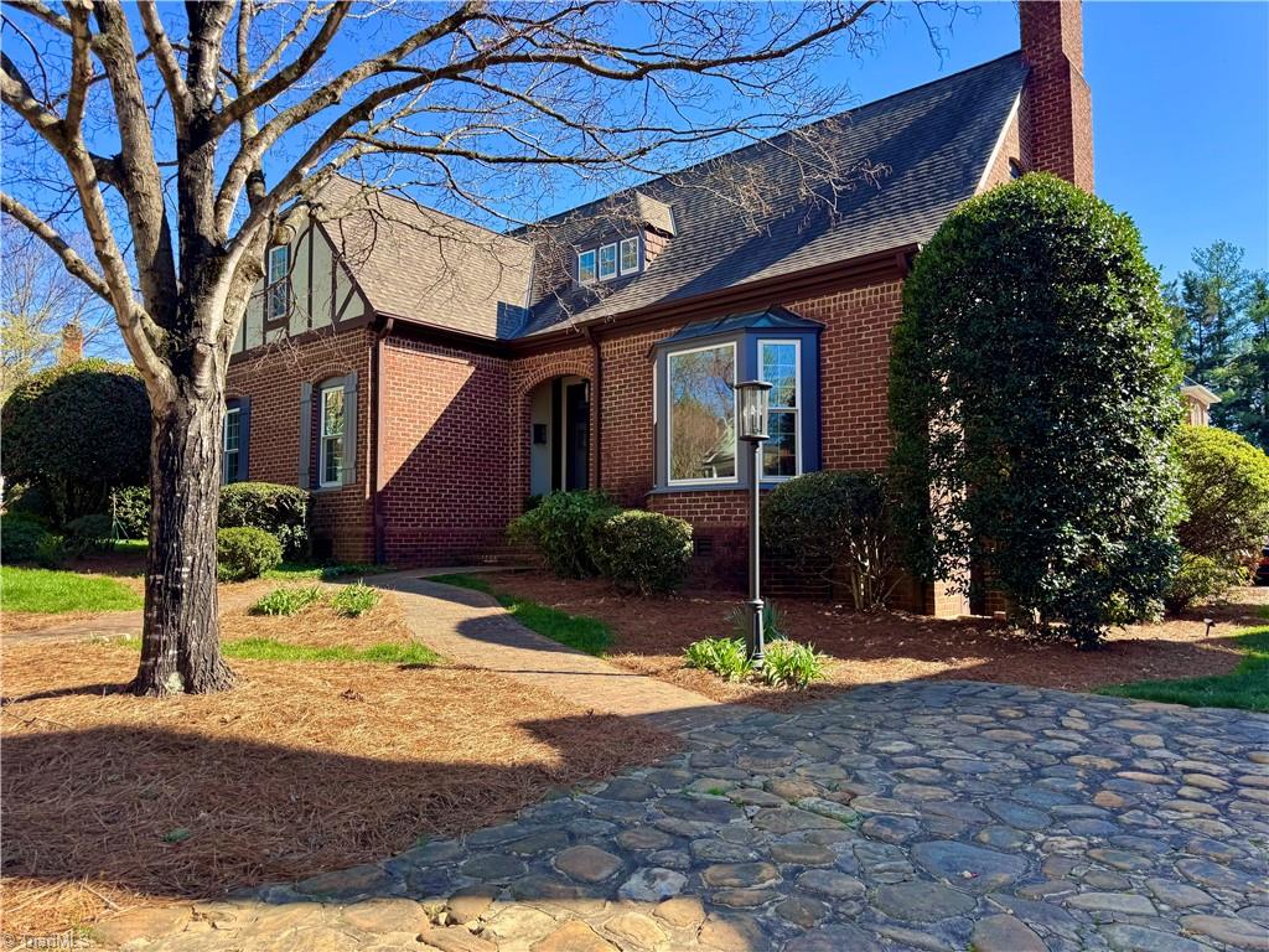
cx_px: 634
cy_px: 476
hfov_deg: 71.6
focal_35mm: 24
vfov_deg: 56.8
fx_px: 880
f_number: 1.78
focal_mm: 6.76
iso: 80
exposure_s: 1/1076
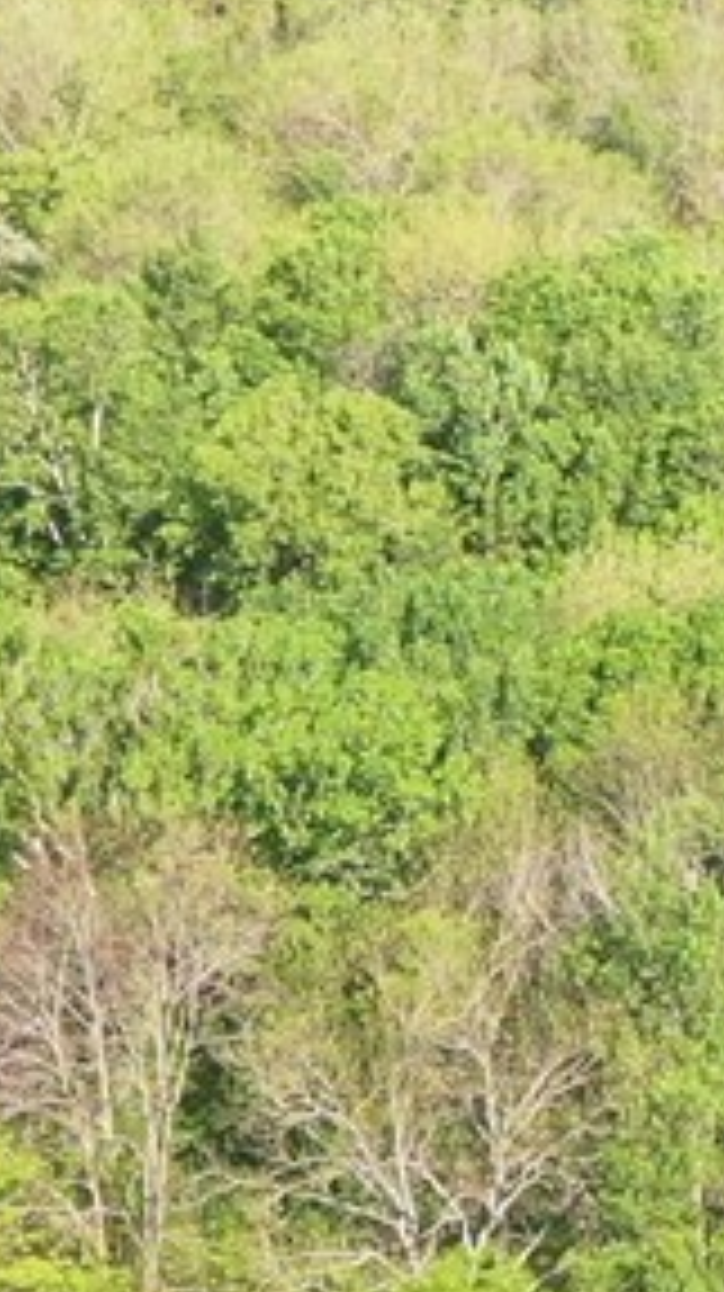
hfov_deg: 5.8
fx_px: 7113
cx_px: -22
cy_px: 1335
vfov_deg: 10.3
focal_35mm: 208
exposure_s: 1/200
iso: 100
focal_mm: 10.26
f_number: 5
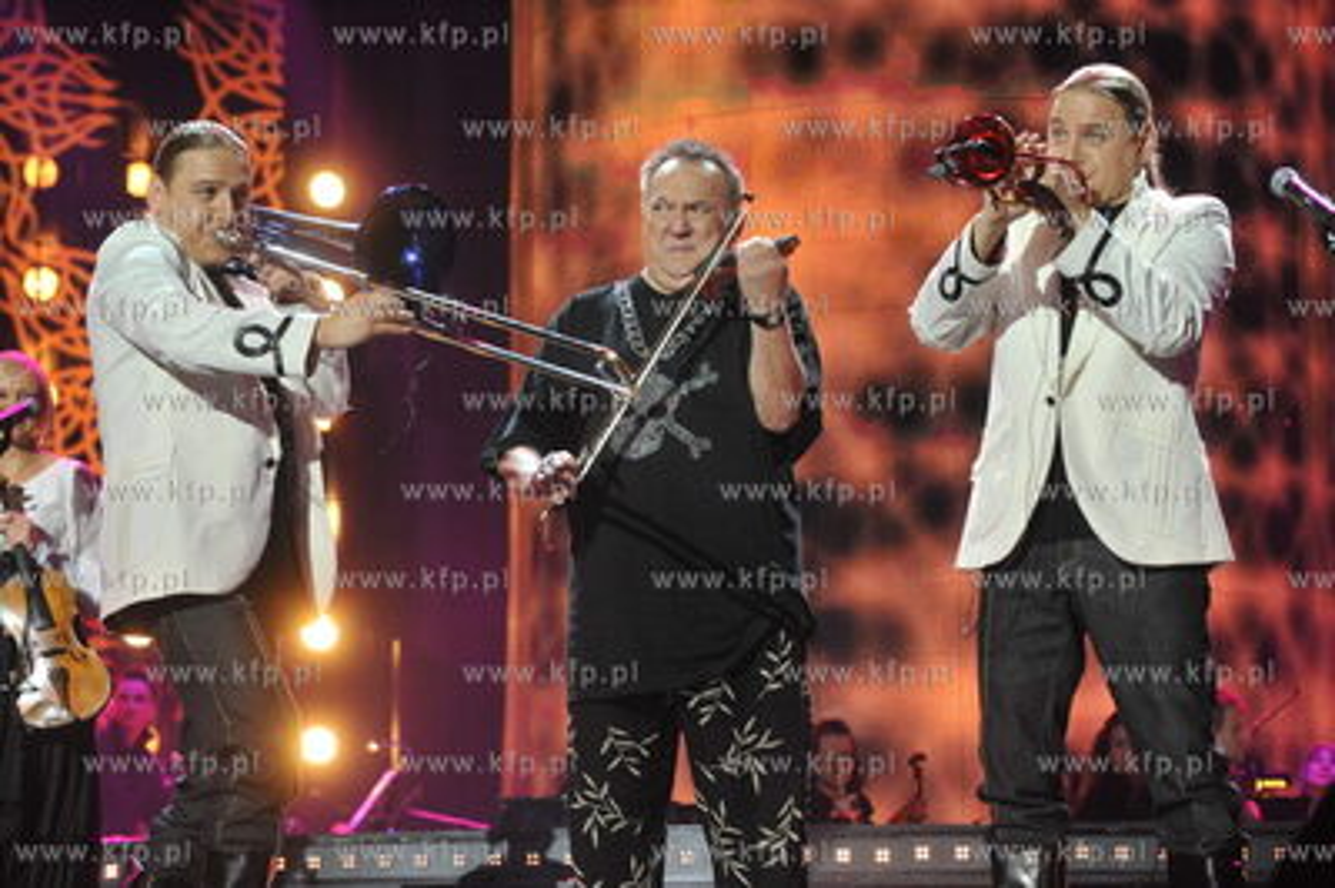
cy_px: 444
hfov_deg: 17.1
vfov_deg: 11.4
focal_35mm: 120
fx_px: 4446
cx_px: 668
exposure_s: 1/200
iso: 3200
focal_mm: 120
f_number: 5.6
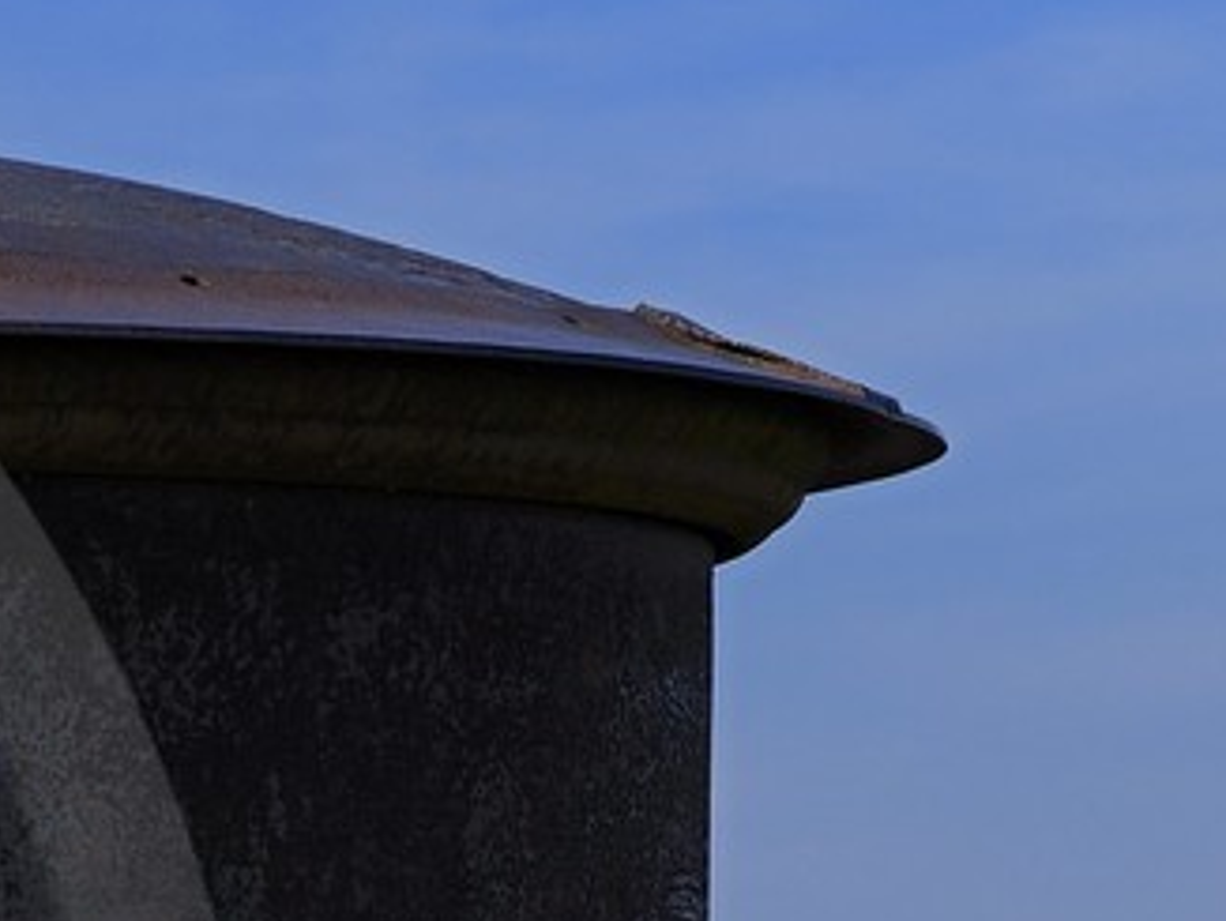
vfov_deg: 6.0
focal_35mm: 245
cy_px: 1350
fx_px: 8684
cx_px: -1282
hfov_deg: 7.7
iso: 200
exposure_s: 1/200
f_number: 11
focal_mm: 52
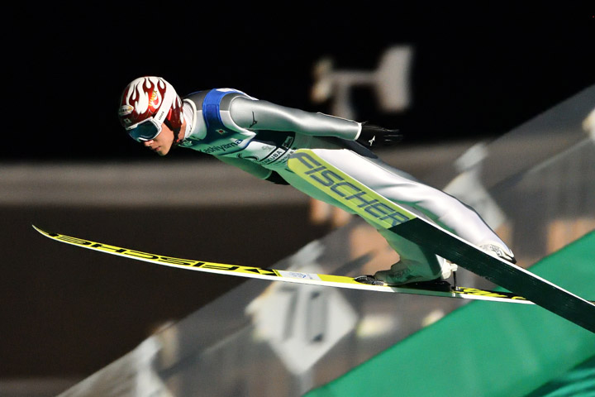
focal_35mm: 1000
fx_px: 16526
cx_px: 298
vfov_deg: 1.4
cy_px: 198
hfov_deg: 2.1
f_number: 4
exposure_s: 1/400
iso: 2500
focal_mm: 500
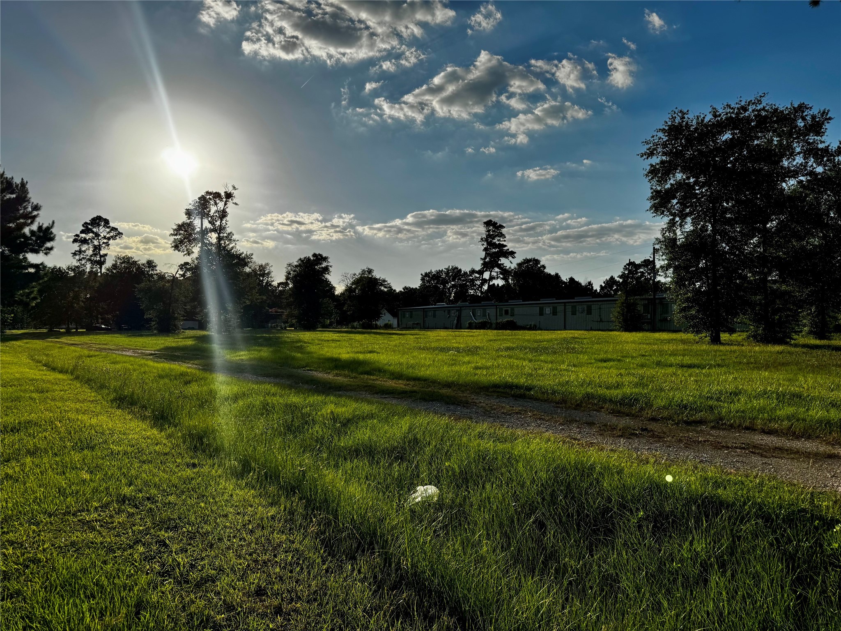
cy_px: 316
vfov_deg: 56.8
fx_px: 583
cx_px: 420
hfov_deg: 71.6
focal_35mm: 24
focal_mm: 6.76
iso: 80
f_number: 1.78
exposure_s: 1/12346
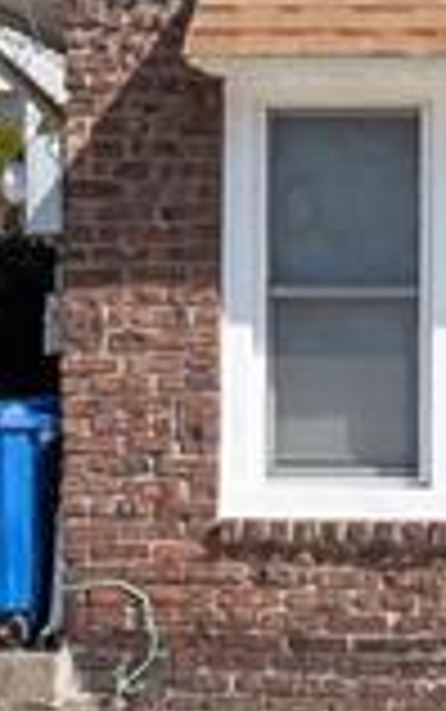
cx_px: 833
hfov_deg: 12.0
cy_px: -324
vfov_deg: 18.8
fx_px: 1922
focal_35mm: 99
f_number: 11
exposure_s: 1/250
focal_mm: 10
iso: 200
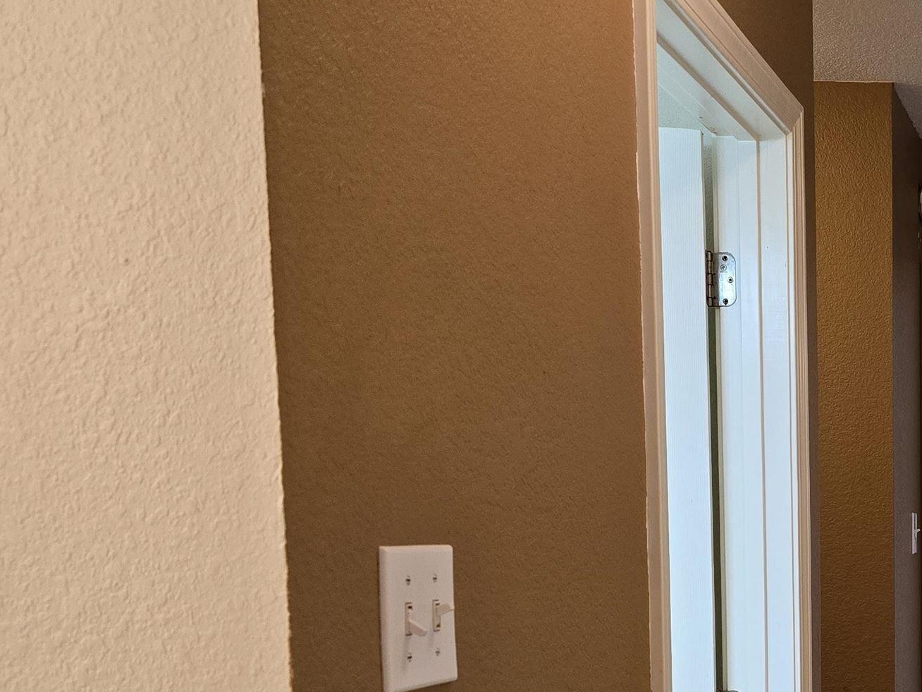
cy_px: 658
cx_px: 1071
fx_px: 1438
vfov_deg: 25.9
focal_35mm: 54
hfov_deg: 30.8
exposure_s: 1/120
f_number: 1.7
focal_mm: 6.3
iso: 250
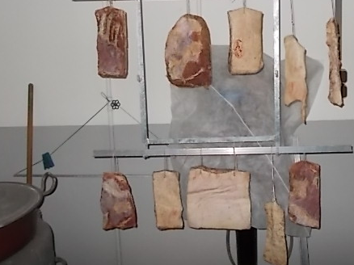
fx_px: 388
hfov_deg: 48.5
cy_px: 88
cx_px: 224
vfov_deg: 37.3
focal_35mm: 38
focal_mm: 4.6
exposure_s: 1/25
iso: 200
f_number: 3.2
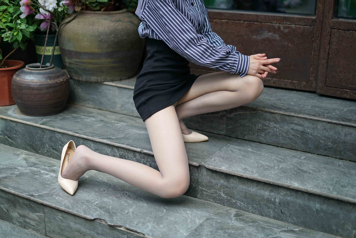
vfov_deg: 27.0
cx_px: 178
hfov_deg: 39.6
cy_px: 119
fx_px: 495
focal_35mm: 50
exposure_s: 1/250
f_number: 1.8
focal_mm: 50
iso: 160
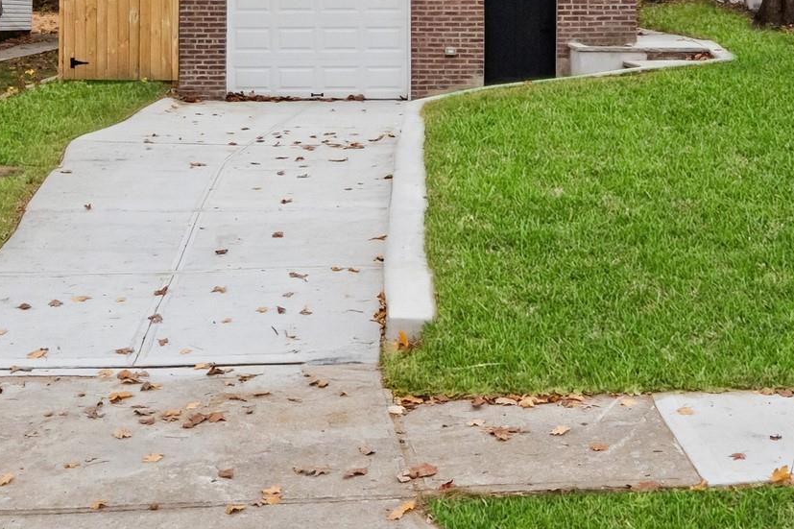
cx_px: 440
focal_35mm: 52
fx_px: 1147
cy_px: -90
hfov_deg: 38.2
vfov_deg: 23.9
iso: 3200
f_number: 10
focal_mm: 14
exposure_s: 1/250
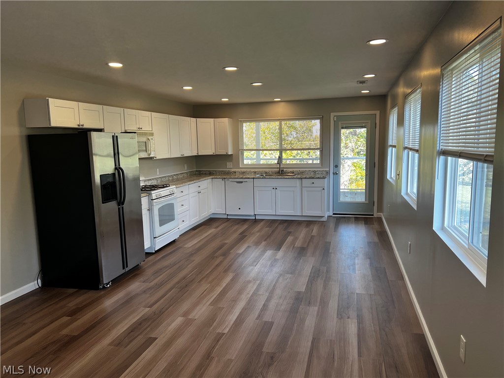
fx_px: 379
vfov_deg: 53.1
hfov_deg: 67.3
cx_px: 252
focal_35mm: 26
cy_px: 189
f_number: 1.5
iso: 40
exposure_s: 1/120
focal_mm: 5.7
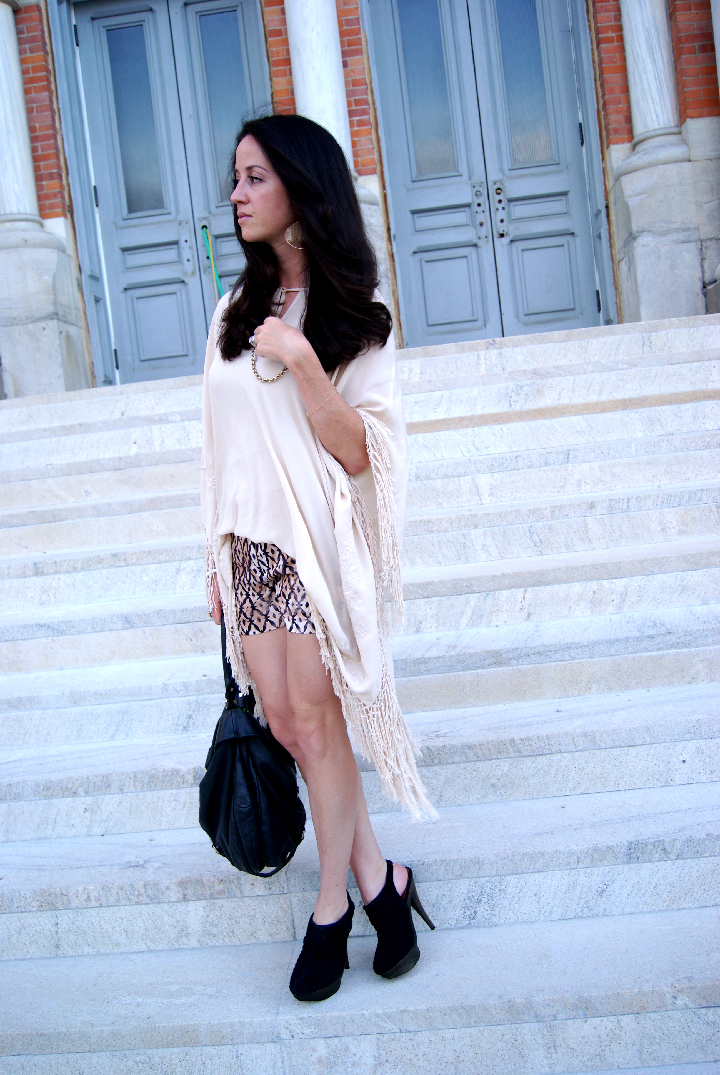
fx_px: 987
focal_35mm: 33
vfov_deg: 57.2
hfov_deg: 40.1
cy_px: 538
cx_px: 360
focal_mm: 22
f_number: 4
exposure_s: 1/60
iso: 100
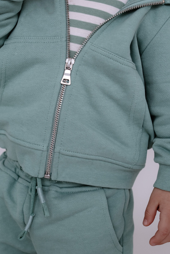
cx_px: 76
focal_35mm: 72
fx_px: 510
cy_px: 106
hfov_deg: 18.9
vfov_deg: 28.0
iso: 800
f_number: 3.2
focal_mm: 33
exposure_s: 1/125
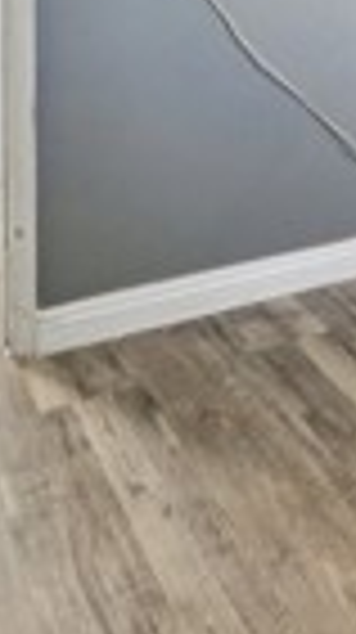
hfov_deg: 11.8
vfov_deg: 29.3
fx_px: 1044
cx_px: 1027
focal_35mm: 62
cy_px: -121
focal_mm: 13
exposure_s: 1/2.5
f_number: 8
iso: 400
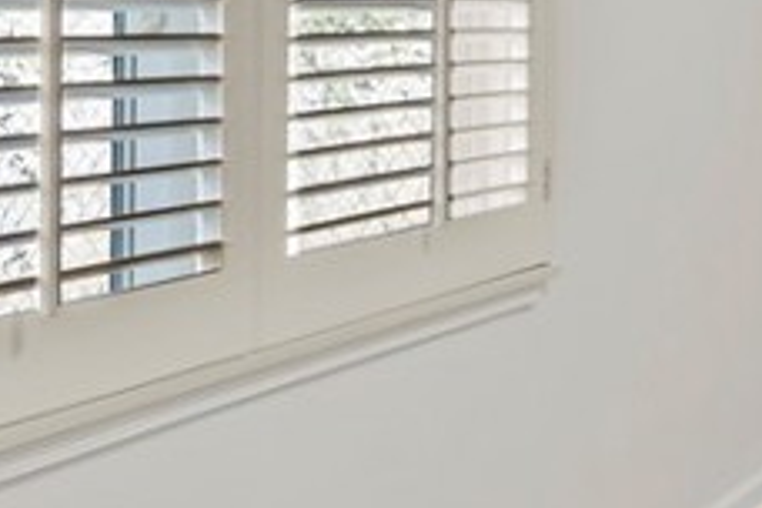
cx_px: 1380
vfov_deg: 21.0
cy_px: 25
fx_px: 1333
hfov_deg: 21.1
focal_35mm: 63
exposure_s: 1/2
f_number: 9
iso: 100
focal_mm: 14
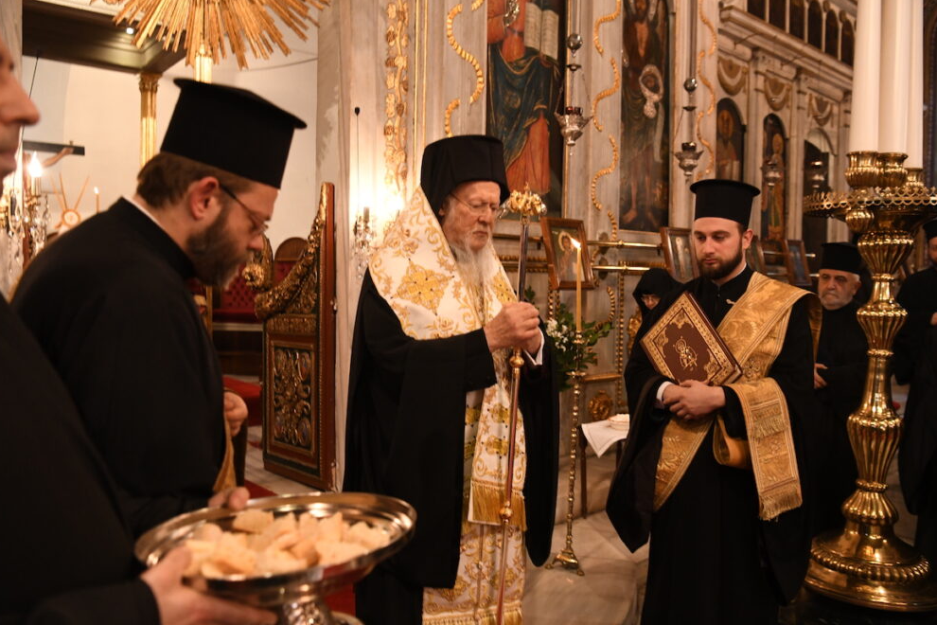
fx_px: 781
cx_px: 471
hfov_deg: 61.9
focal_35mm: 30
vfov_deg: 43.6
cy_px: 312
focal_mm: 29
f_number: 4
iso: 3200
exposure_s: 1/100
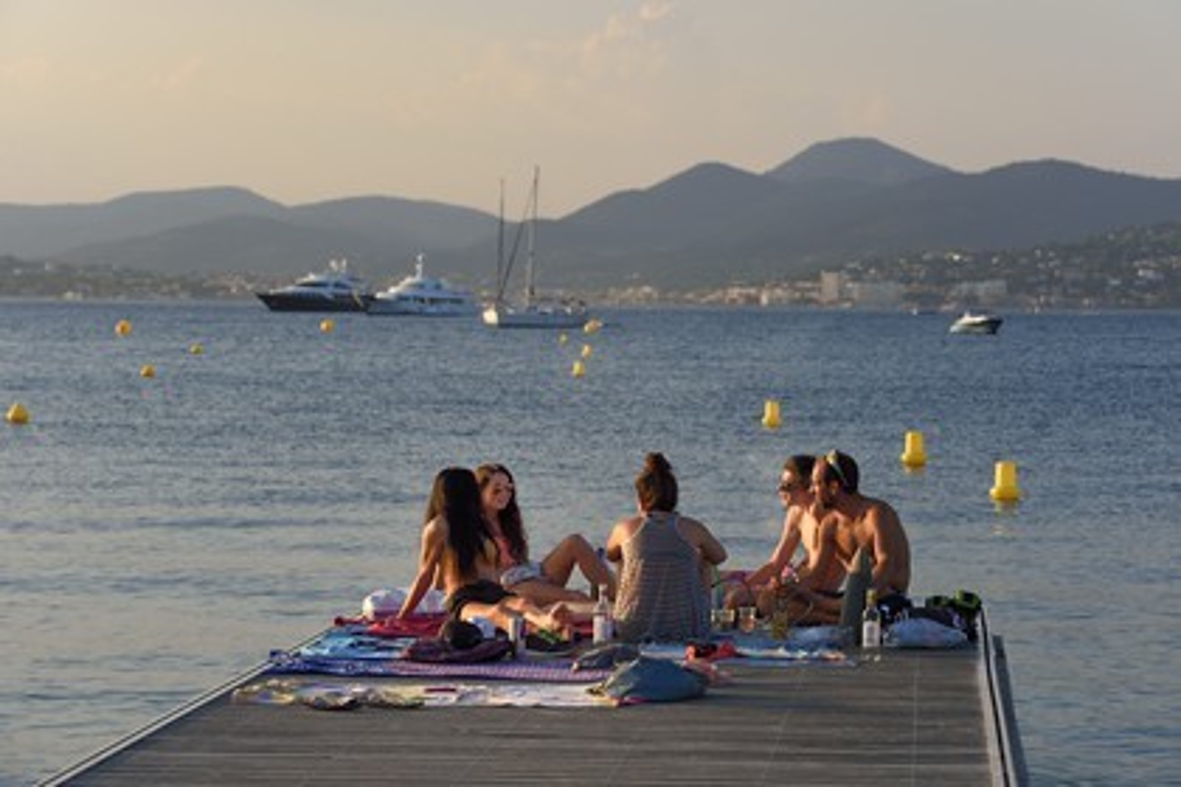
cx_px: 590
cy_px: 394
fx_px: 3936
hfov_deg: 17.1
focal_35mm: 120
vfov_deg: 11.4
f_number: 8
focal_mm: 120
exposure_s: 1/250
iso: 200
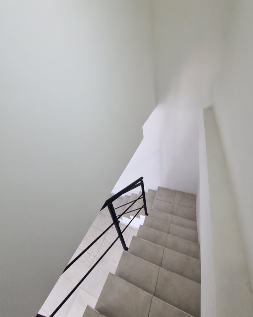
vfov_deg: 100.6
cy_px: 150
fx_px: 131
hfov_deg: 87.9
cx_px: 124
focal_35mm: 14
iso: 100
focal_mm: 1.74
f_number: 2.2
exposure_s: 1/50
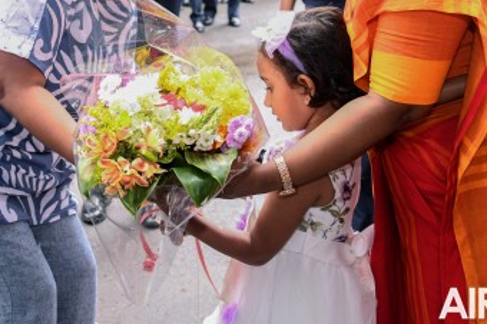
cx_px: 221
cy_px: 52
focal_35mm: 53
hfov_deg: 37.5
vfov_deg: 24.9
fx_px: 716
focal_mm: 30
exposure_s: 1/200
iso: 1000
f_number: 4
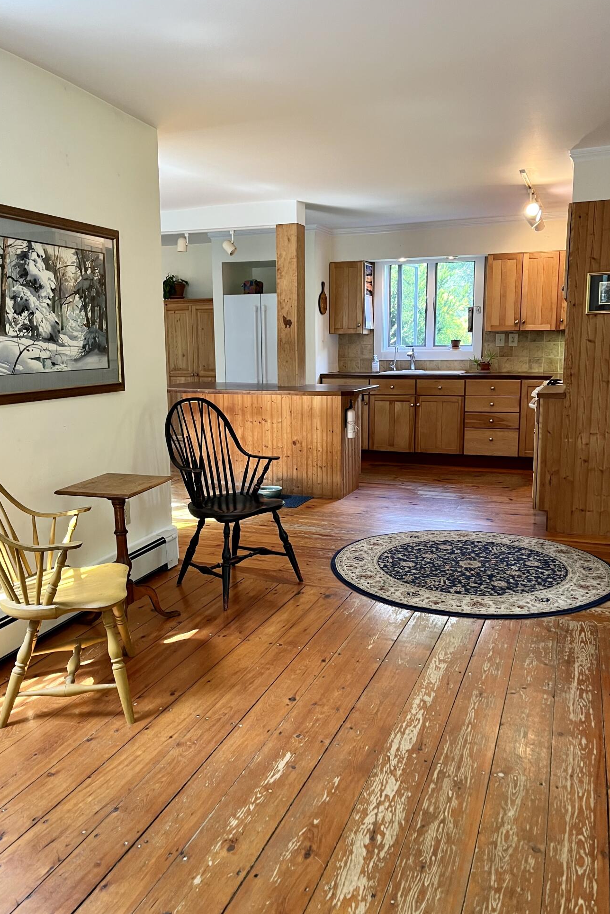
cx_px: 305
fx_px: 712
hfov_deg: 46.4
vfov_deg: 65.5
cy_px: 452
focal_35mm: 28
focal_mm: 5.1
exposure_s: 1/60
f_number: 1.6
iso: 125
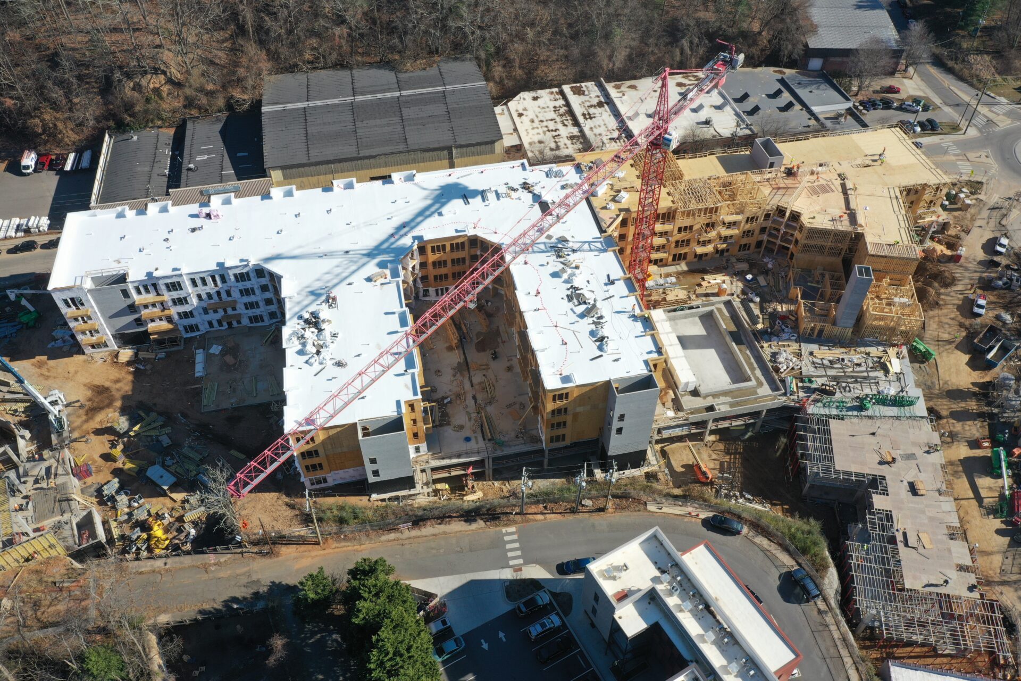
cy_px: 340
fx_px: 794
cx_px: 510
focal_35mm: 28
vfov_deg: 46.4
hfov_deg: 65.5
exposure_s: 1/400
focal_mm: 10.26
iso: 100
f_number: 5.6
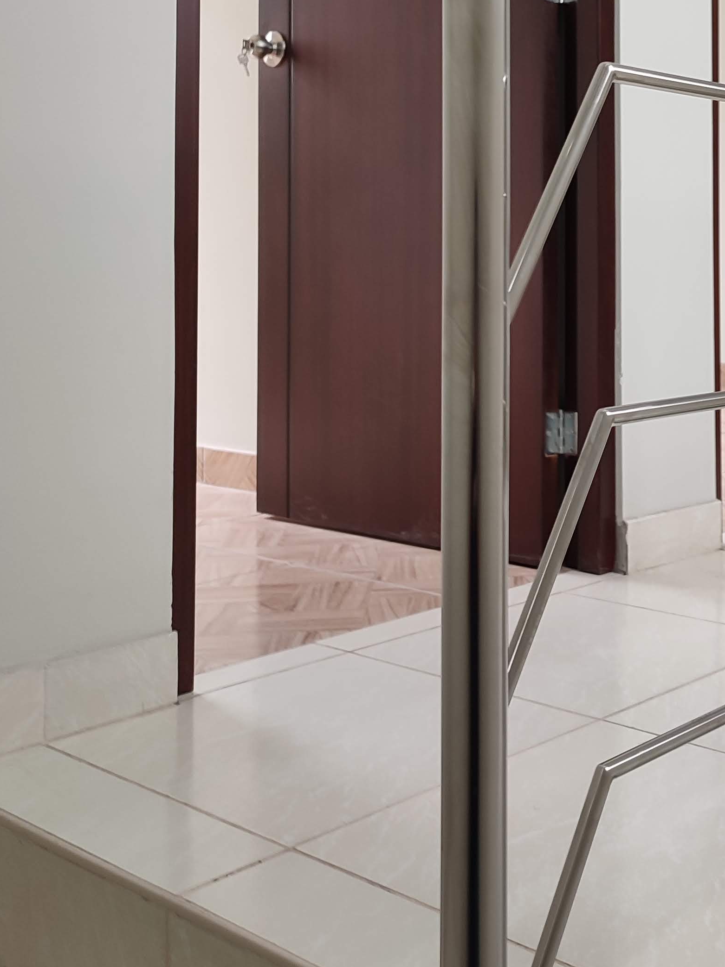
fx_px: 1341
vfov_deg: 38.4
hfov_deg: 29.4
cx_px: 605
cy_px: 219
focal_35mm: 48
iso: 234
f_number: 1.9
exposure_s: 1/50
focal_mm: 6.04
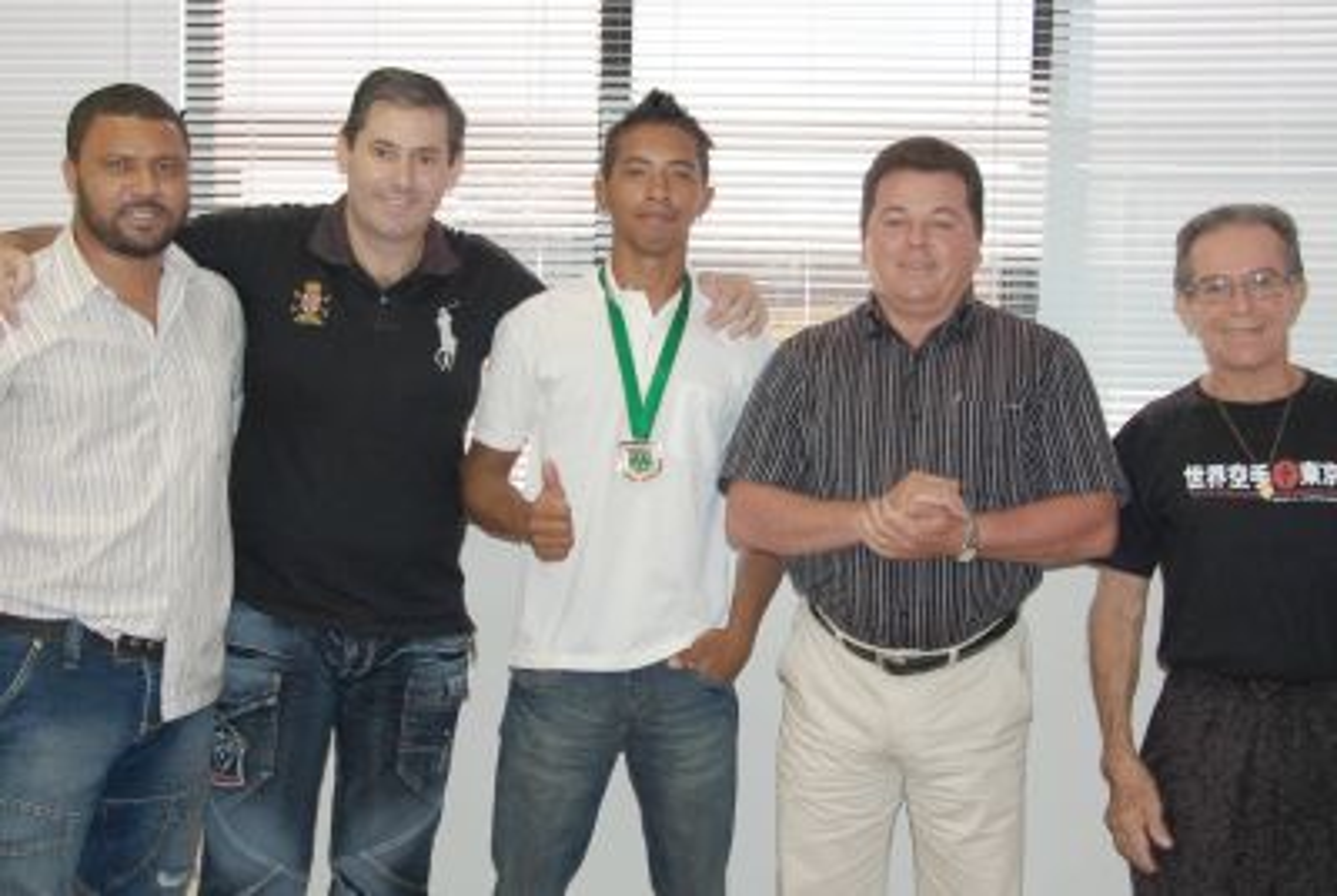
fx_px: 1451
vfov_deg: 34.3
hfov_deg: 49.5
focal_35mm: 39
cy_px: 448
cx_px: 668
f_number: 4
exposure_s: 1/60
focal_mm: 26
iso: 400
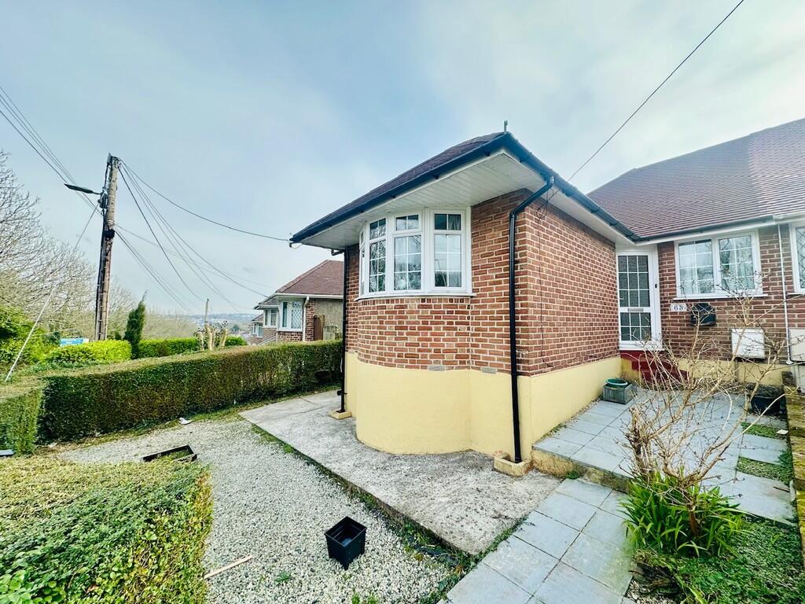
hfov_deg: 102.1
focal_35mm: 14
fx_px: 326
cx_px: 402
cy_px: 302
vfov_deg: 85.7
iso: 40
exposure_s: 1/801
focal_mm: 2.22
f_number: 2.2
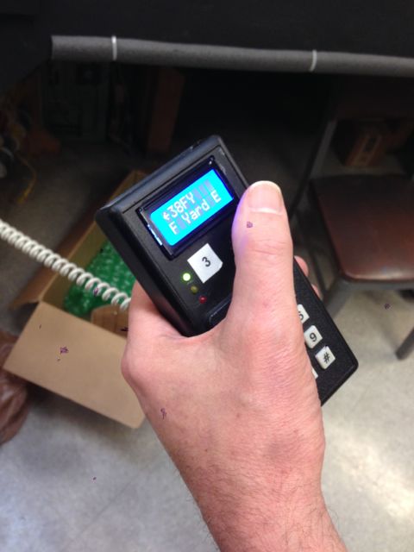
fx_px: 526
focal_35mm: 33
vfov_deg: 55.4
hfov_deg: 42.9
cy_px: 276
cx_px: 207
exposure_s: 1/20
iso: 125
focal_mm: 4.12
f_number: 2.4
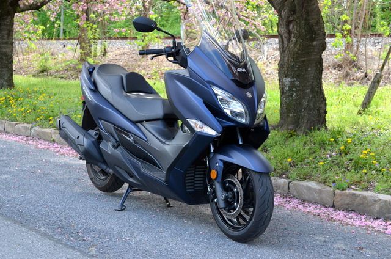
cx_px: 196
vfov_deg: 21.5
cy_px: 130
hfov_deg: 32.0
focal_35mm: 63
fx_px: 683
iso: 220
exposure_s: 1/125
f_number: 5.6
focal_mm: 42
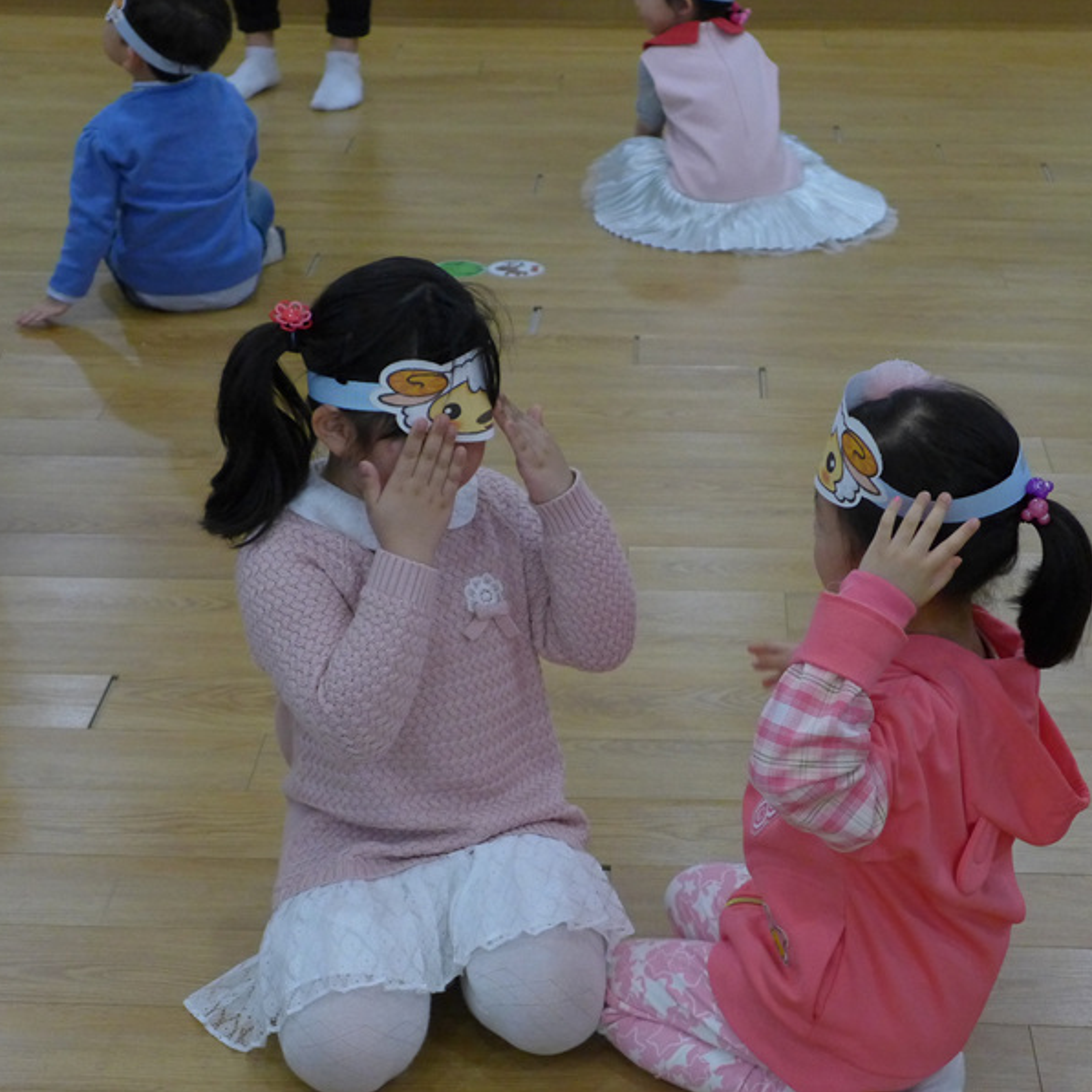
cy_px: 547
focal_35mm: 77
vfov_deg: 22.5
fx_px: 2748
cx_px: 622
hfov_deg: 22.5
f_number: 2
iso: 640
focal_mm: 12.8
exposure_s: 1/400
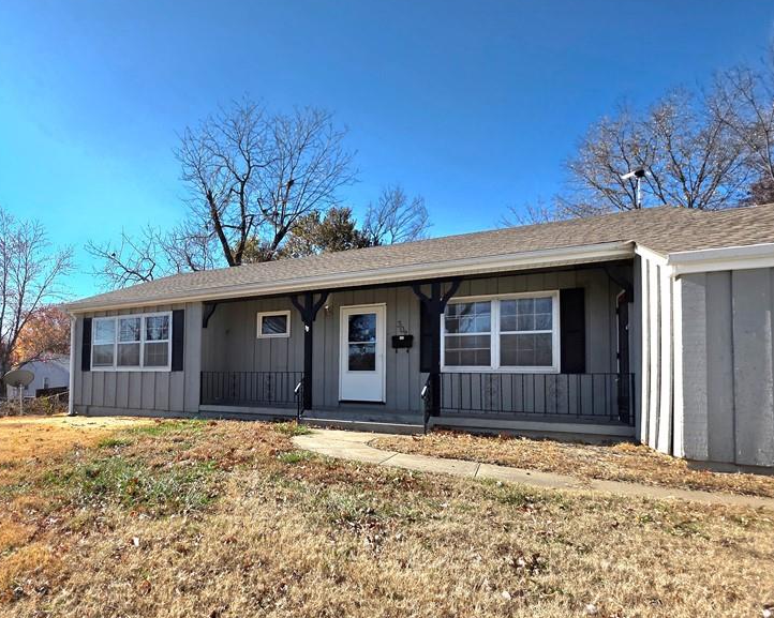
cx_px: 258
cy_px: 362
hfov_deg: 83.4
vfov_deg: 73.2
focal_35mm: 18
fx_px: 412
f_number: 1.9
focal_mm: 2.2
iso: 40
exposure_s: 1/2500
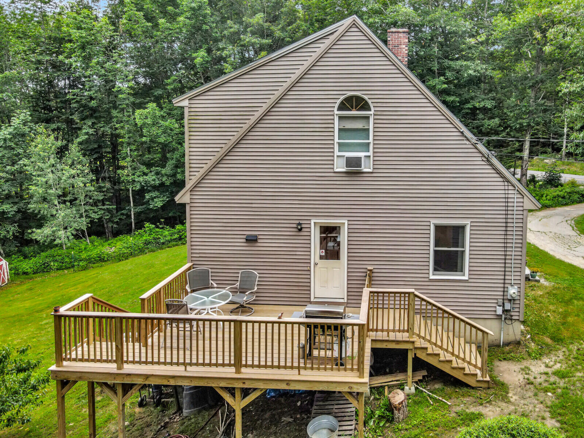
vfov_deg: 56.8
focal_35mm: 24
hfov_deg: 71.6
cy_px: 219
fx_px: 405
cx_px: 292
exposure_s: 1/160
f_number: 2.8
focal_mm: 4.5
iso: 200
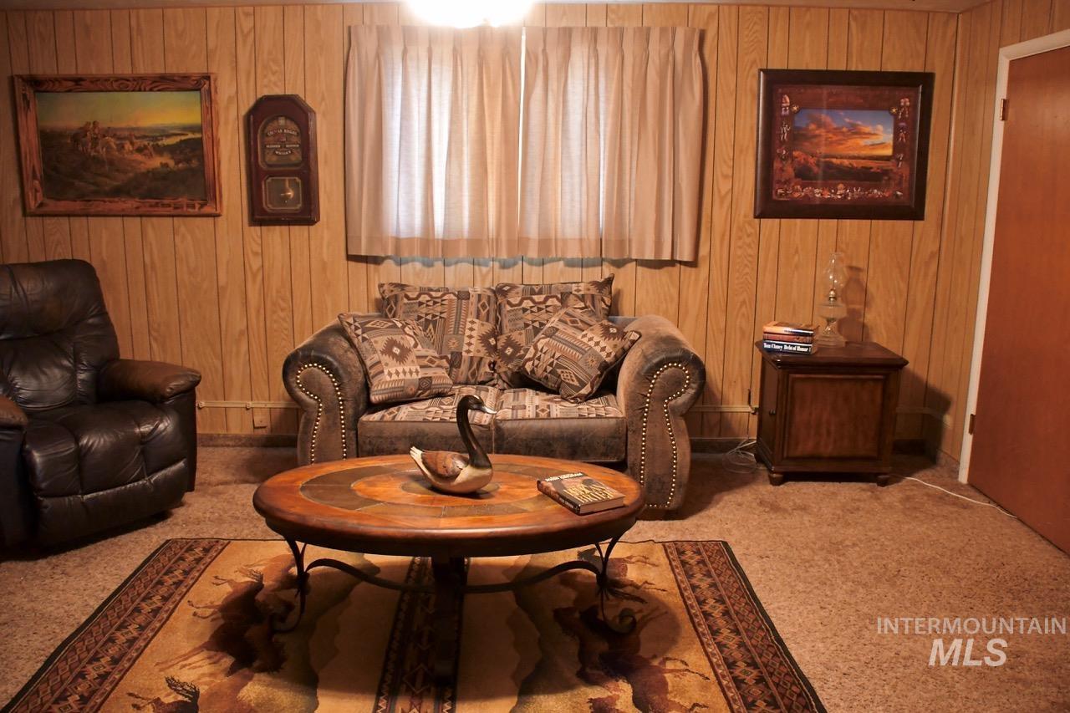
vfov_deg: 47.9
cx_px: 535
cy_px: 356
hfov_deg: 67.4
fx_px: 802
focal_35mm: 27
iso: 3200
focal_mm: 18
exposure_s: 1/100
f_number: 3.5
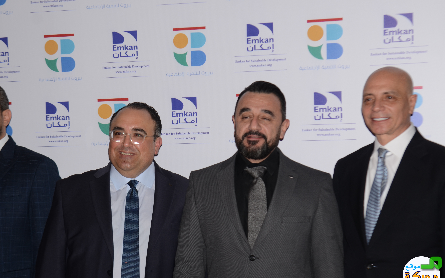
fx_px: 970
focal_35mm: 80
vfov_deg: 16.3
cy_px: 148
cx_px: 224
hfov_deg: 25.8
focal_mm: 52
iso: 250
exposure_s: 1/250
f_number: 4.5
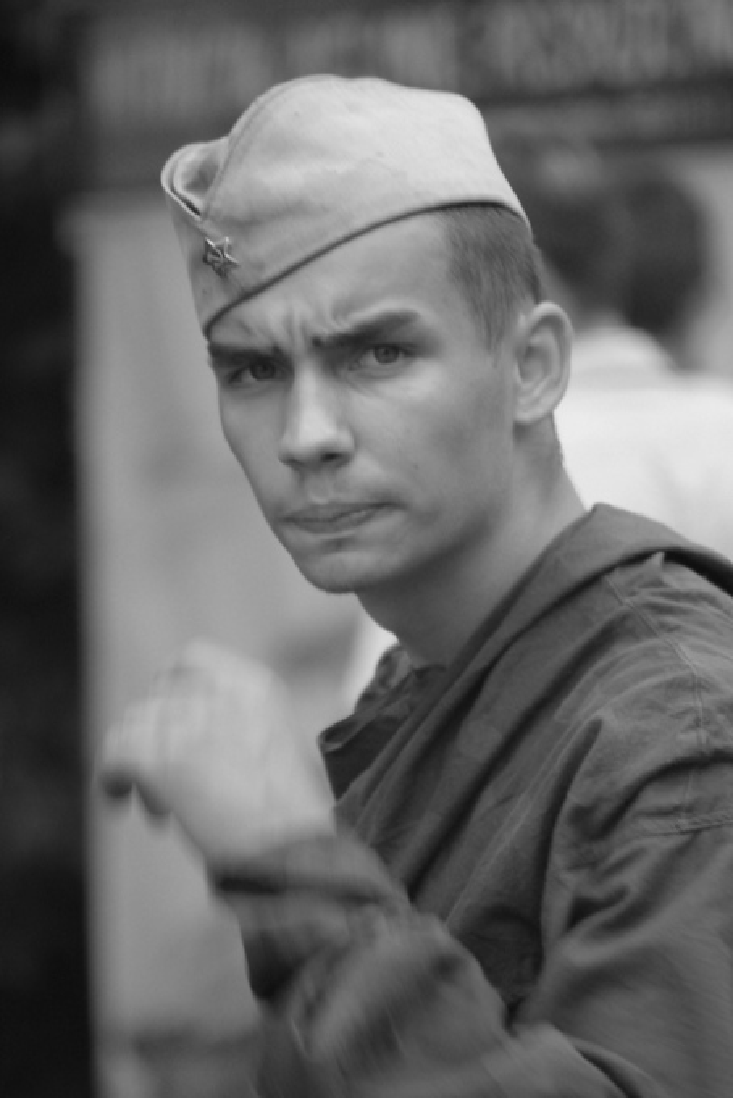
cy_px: 549
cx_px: 366
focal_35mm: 300
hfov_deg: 4.6
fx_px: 9152
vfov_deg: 6.9
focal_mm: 200
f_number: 5.6
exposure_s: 1/60
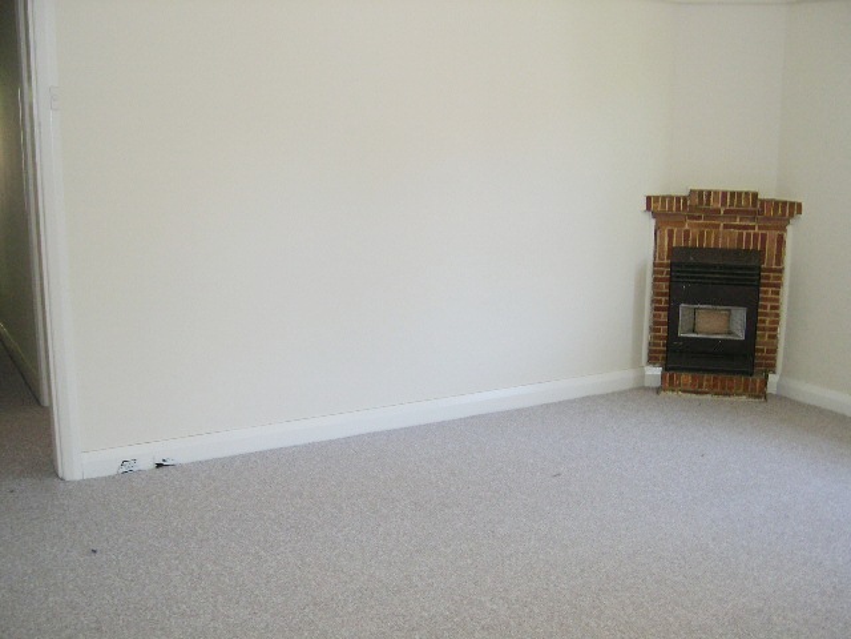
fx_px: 934
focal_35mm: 38
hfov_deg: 49.0
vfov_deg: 37.7
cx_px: 426
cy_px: 320
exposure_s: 1/30
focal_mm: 8
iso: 100
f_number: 2.8
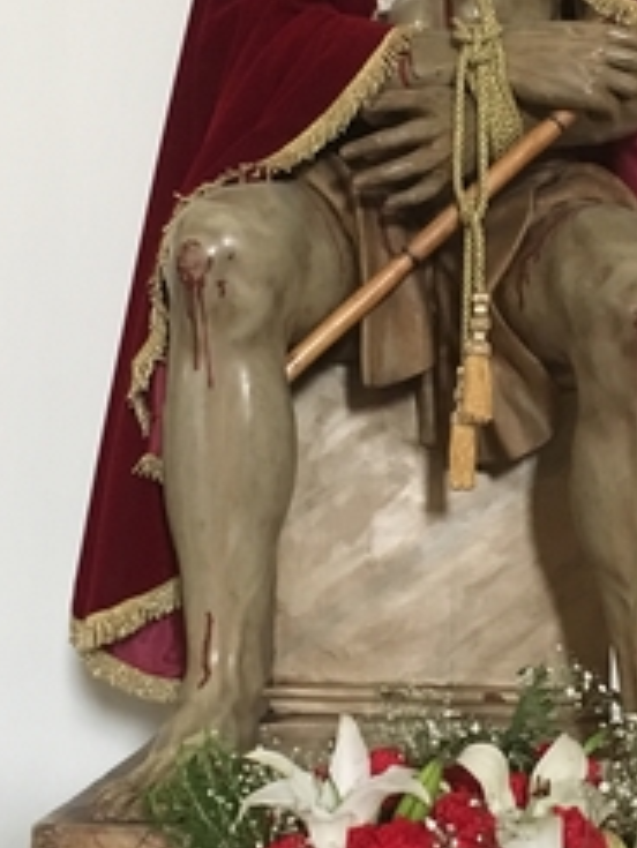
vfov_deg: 27.4
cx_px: 454
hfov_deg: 20.6
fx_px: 1741
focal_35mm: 71
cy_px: 391
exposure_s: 1/17
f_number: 2.2
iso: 250
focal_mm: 4.15
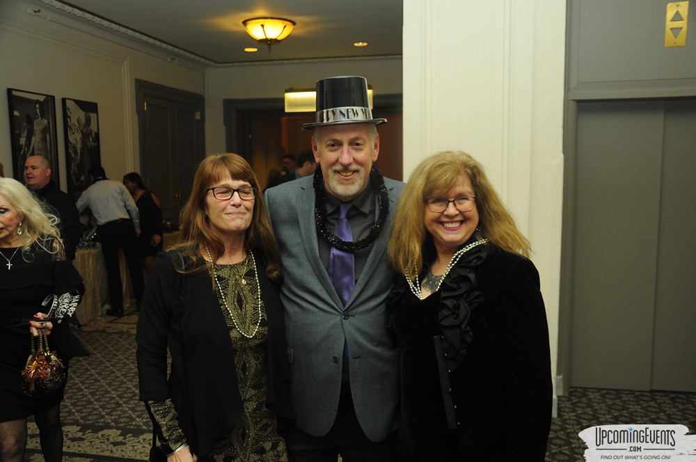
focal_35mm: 33
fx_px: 637
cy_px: 231
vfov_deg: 39.9
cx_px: 348
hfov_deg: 57.3
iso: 400
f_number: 3.8
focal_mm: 22
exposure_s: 1/50
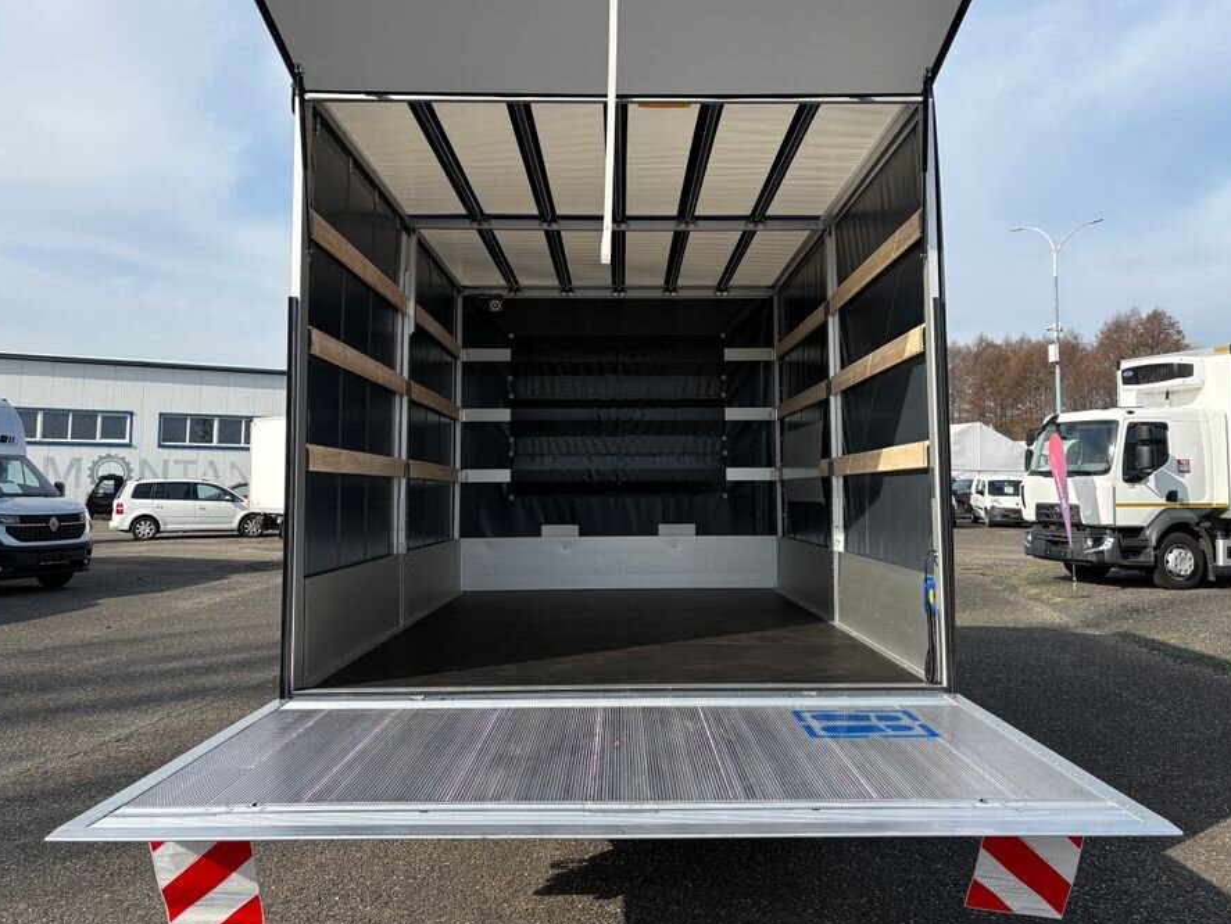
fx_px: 1067
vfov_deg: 46.7
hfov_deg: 59.9
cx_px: 650
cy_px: 398
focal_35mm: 30
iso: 50
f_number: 1.6
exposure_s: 1/2865
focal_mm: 5.96
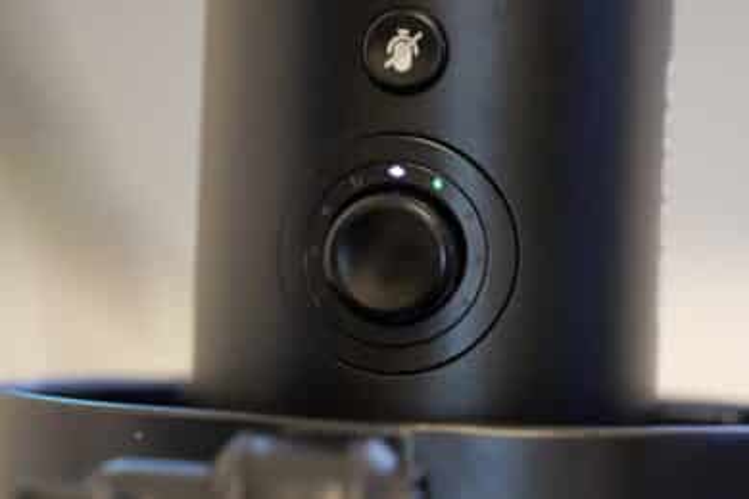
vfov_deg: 4.6
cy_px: 250
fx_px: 6241
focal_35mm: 300
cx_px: 374
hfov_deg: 6.9
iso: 6400
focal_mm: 300
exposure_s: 1/25
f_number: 8
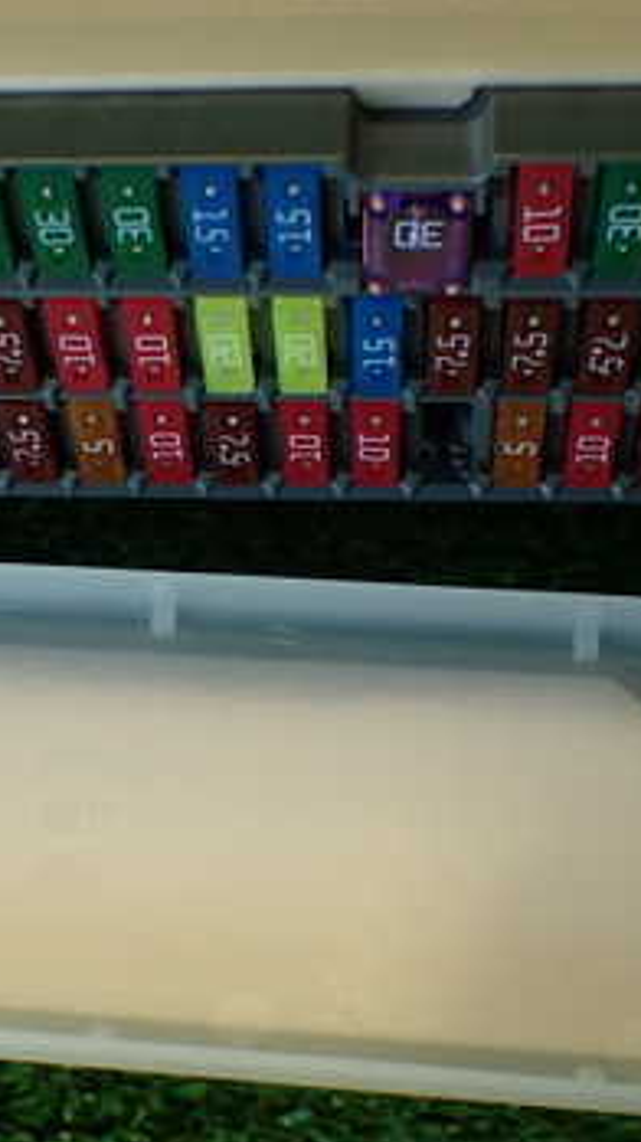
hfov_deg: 19.8
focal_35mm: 60
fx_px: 1815
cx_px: 141
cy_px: 596
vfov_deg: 34.9
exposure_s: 1/60
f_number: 2.4
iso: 125
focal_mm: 5.79
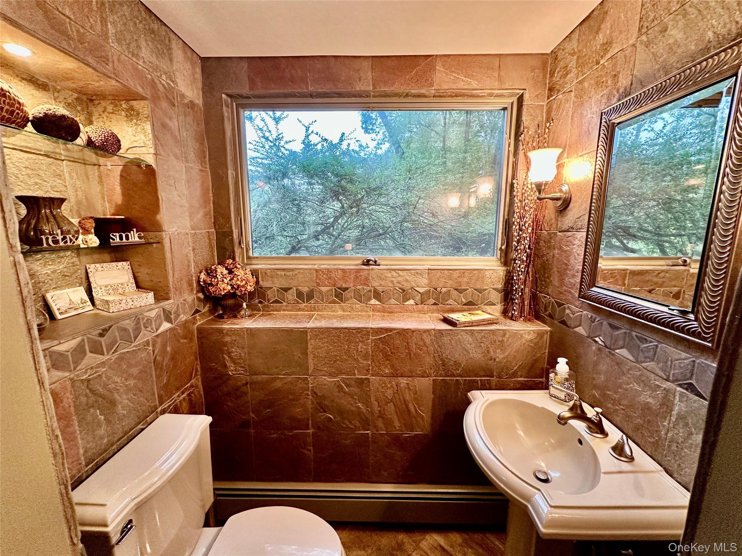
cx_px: 371
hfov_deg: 102.1
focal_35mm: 14
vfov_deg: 85.7
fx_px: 300
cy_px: 278
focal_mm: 2.22
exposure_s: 1/60
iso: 200
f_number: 2.2
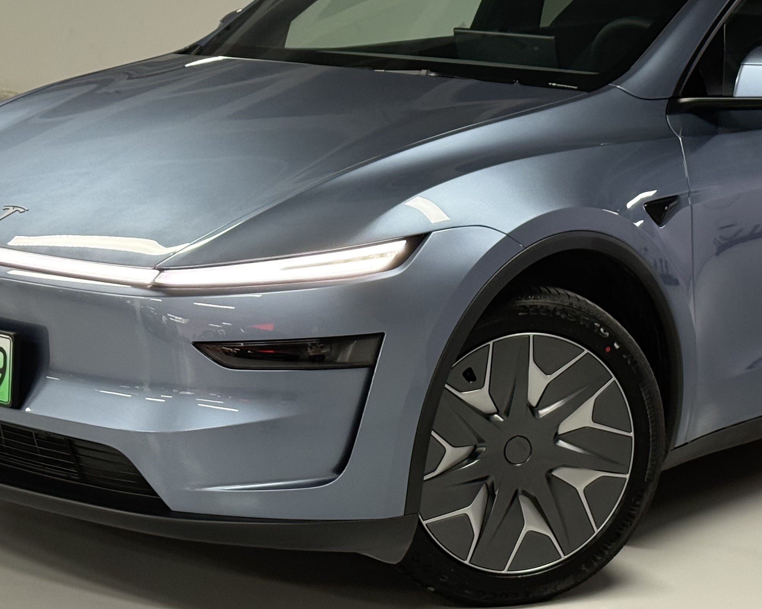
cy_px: 183
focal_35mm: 93
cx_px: 508
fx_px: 2097
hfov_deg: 20.5
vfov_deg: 16.5
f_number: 1.78
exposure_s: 1/60
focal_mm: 6.76
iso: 250
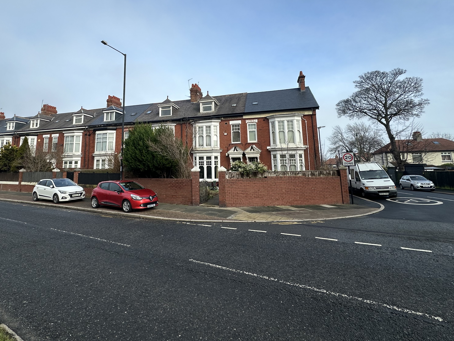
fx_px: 249
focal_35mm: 19
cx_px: 193
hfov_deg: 84.1
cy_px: 127
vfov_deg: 67.6
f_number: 2.2
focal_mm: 2.22
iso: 50
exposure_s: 1/1052
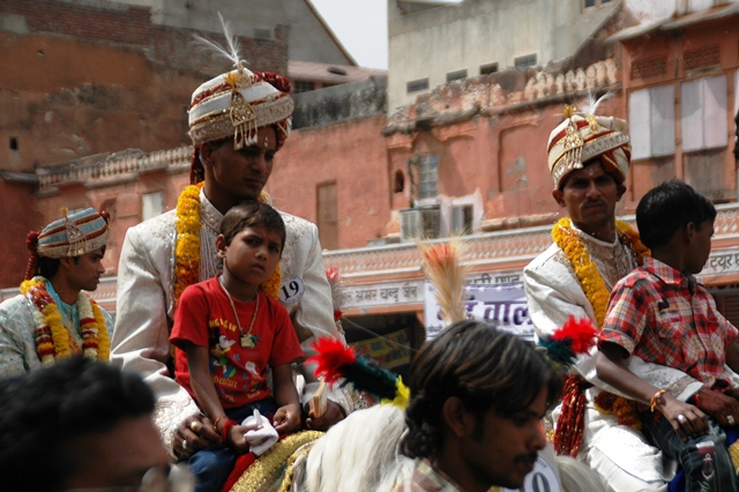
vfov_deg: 11.7
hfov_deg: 17.5
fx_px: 2400
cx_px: 370
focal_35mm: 117
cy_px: 246
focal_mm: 78
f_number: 5.6
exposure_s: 1/1000
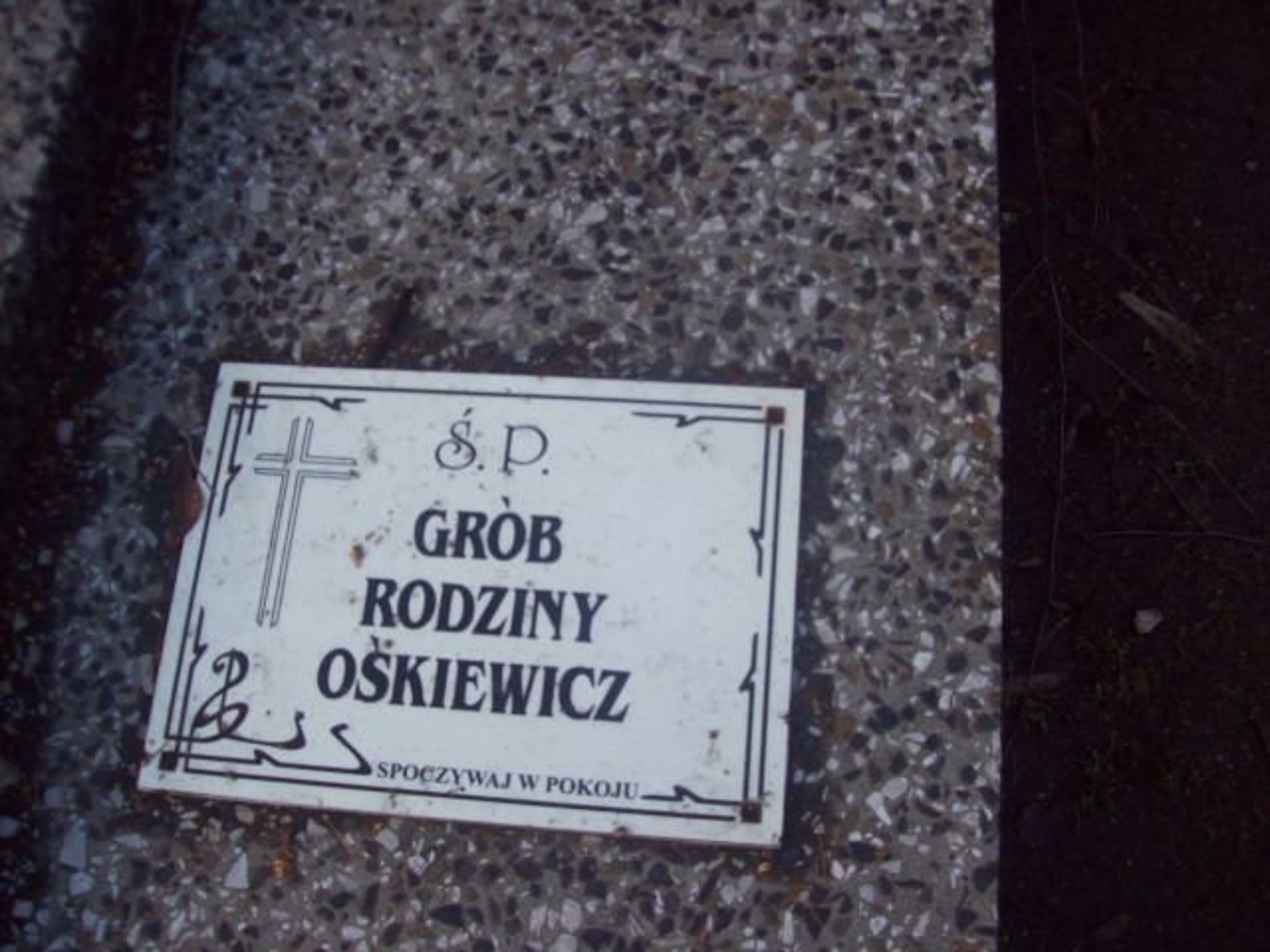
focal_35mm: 36
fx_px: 1321
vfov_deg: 39.7
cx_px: 635
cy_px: 476
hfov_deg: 51.4
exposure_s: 1/182
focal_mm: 6
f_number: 2.7
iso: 80
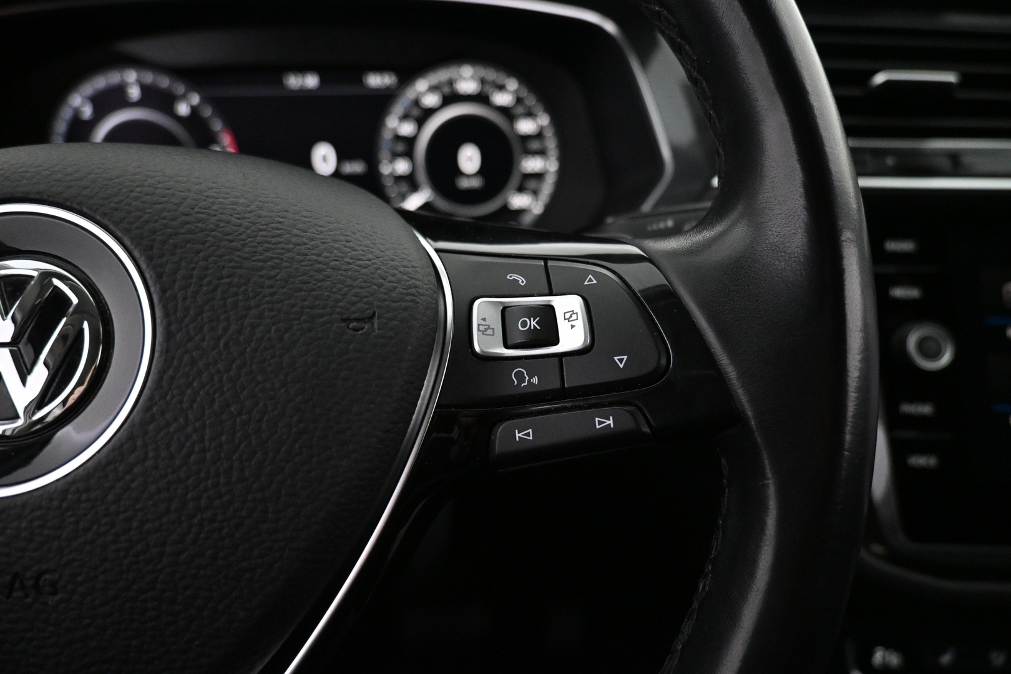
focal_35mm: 24
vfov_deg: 53.1
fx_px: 674
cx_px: 506
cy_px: 337
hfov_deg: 73.7
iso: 4000
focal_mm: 16
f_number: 3.5
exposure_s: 1/100
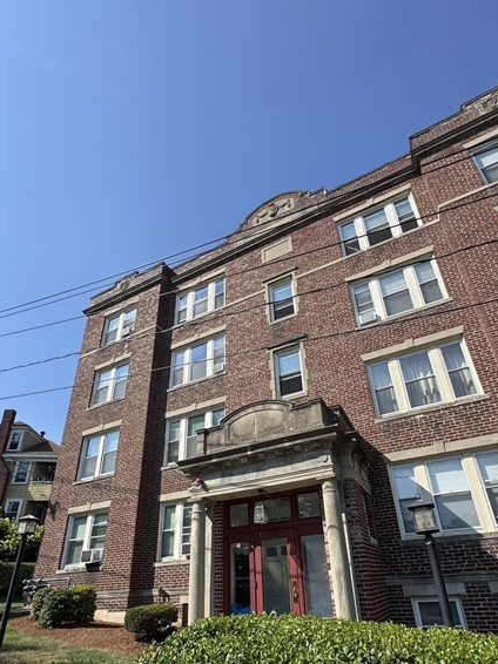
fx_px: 365
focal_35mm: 19
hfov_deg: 68.6
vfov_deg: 83.1
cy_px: 414
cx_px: 261
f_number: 2.2
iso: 50
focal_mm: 2.22
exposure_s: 1/1536
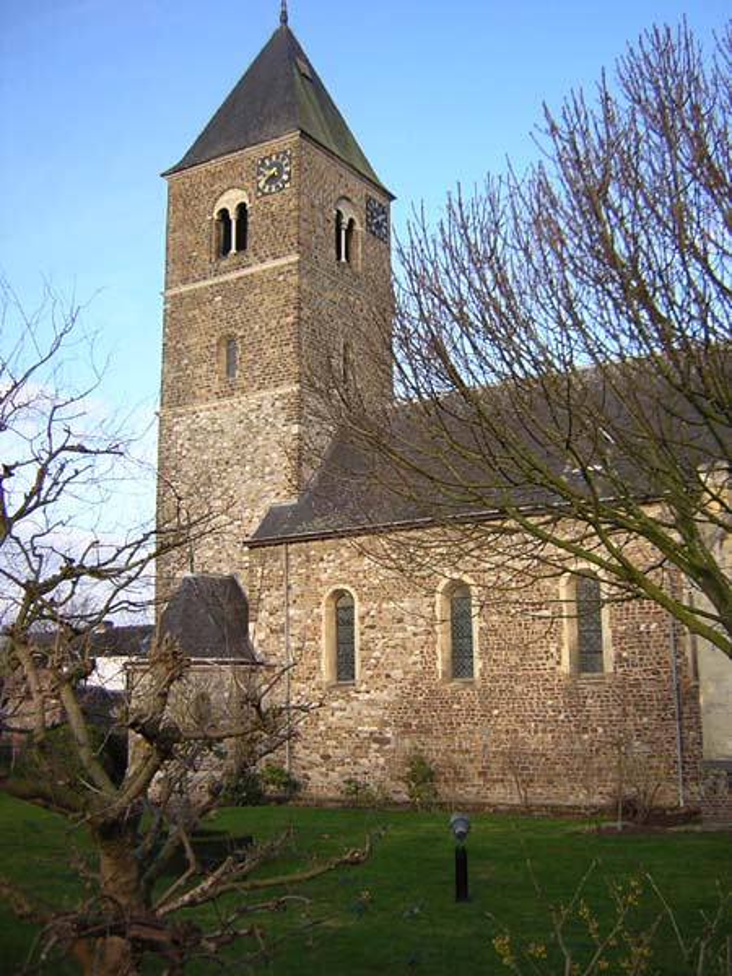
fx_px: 1015
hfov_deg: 39.7
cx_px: 366
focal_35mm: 36
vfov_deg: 51.4
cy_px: 488
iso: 100
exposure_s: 1/269
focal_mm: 4.7
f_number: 2.6
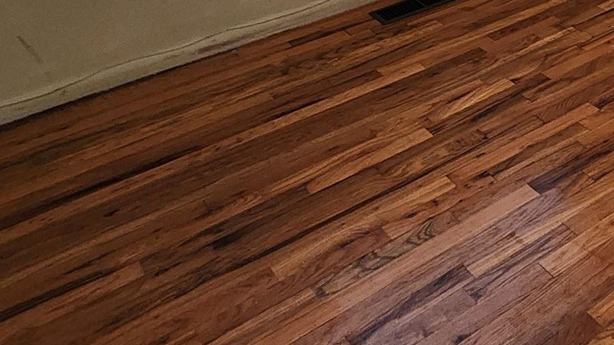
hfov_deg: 37.3
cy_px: -207
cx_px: 693
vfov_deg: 21.2
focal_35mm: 45
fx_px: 733
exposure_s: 1/30
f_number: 2.2
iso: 320
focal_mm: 2.2
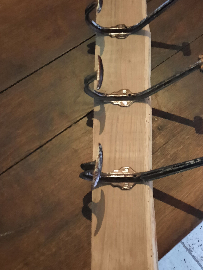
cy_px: 129
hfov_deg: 38.1
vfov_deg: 50.1
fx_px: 289
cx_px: 140
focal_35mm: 37
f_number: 2
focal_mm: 4.6
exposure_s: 1/20
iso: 1000
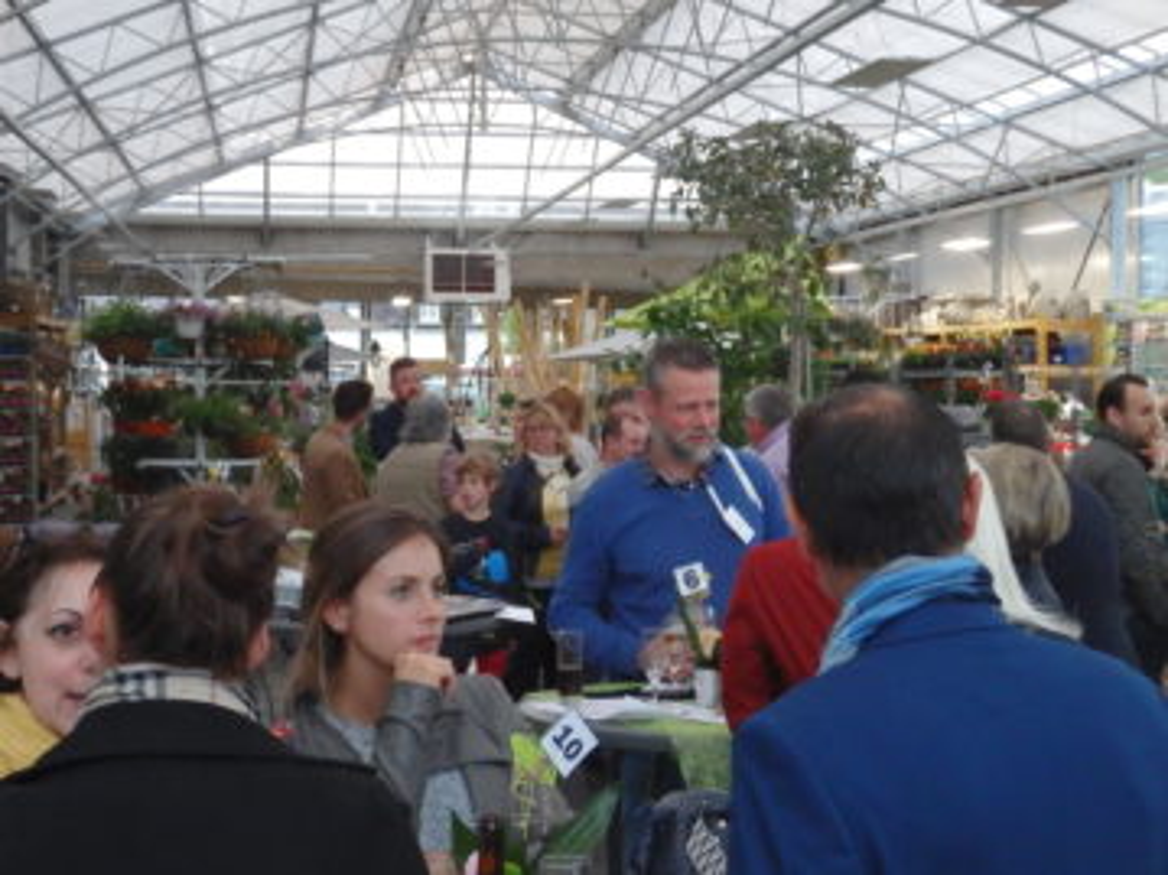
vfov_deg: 24.4
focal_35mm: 60
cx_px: 584
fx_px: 2024
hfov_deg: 32.2
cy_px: 438
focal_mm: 10.8
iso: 1600
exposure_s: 1/50
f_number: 4.2
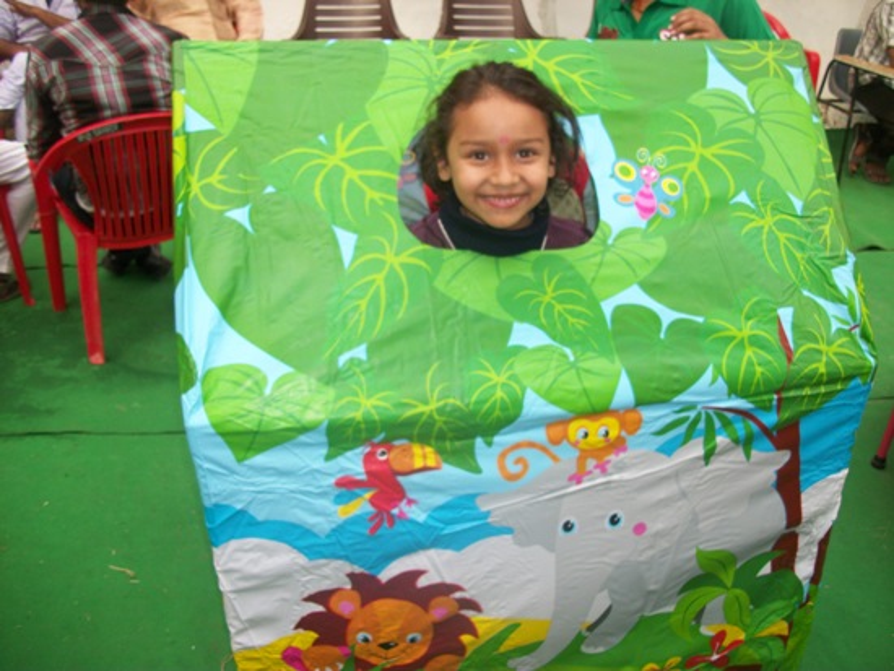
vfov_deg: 44.2
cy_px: 336
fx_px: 827
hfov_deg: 56.8
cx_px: 447
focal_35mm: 32
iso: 80
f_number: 2.9
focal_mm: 5.7
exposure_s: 1/400
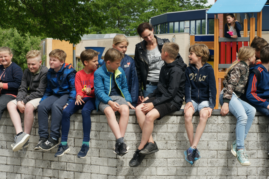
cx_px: 134
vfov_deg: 18.2
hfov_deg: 27.0
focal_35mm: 75
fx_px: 560
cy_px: 90
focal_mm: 50
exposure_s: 1/320
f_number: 10
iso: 200
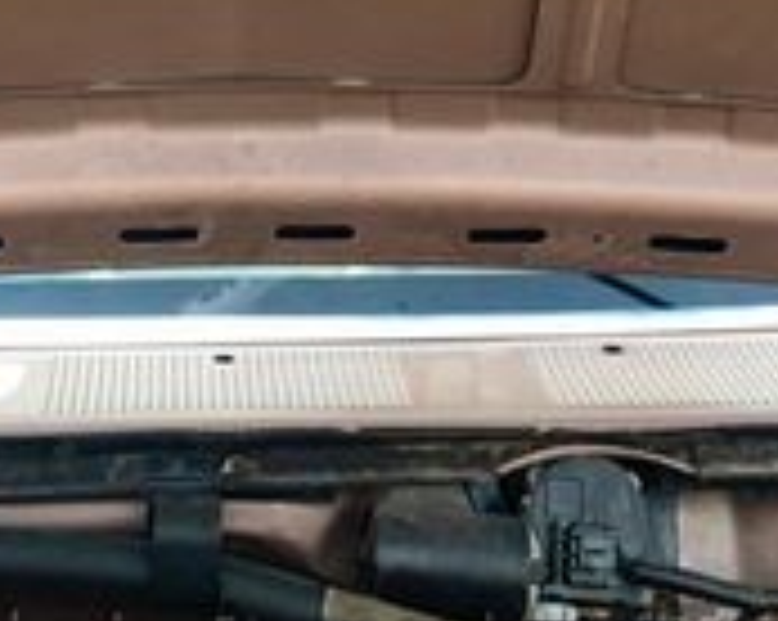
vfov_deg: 15.0
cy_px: -346
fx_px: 2162
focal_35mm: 94
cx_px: 234
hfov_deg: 20.3
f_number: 1.8
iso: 100
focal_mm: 4.25
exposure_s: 1/121
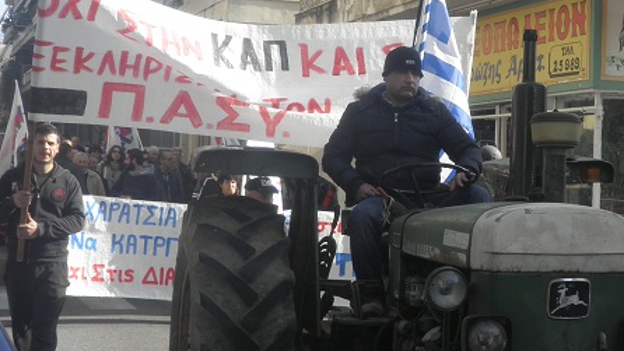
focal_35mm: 88
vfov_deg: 13.7
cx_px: 406
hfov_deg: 24.1
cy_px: 134
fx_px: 1456
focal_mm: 9.6
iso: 64
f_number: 4.8
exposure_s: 1/200
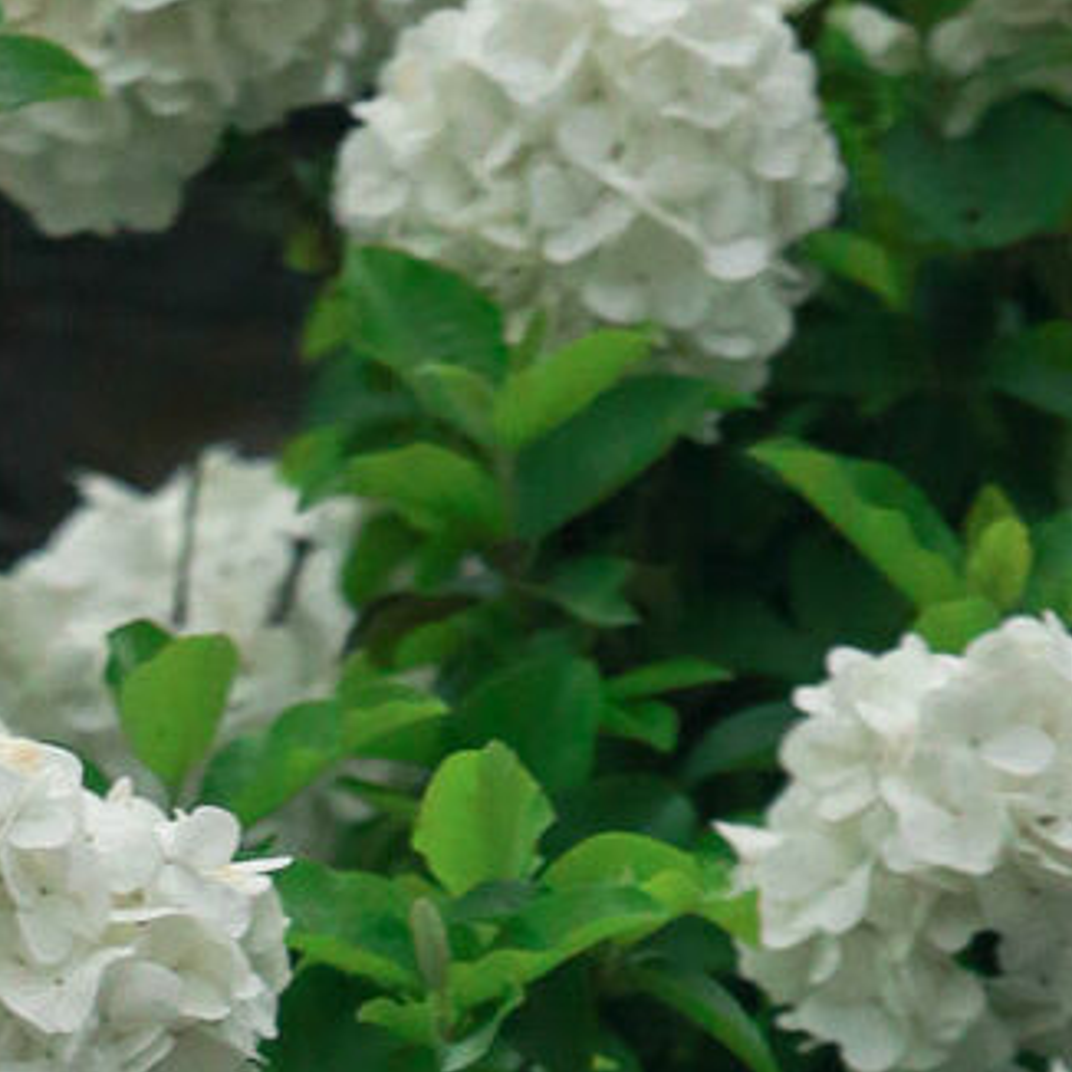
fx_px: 28310
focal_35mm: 808
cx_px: -148
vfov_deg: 2.2
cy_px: 2376
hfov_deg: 2.2
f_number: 4
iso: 2500
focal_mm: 200
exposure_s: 1/320
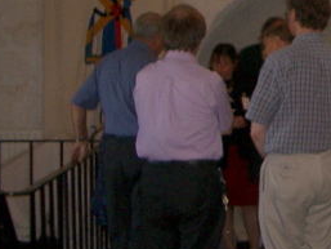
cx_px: 491
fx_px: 1110
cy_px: 91
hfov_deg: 15.7
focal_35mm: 116
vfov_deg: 12.8
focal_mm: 5.8
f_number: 2.6
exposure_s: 1/40
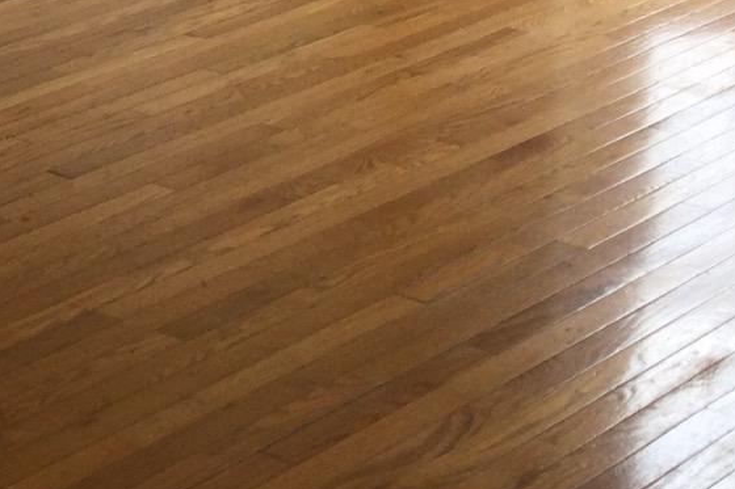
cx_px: -45
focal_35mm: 118
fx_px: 2408
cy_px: -426
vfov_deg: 10.8
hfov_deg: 16.9
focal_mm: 3.3
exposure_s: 1/121
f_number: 2.4
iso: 25
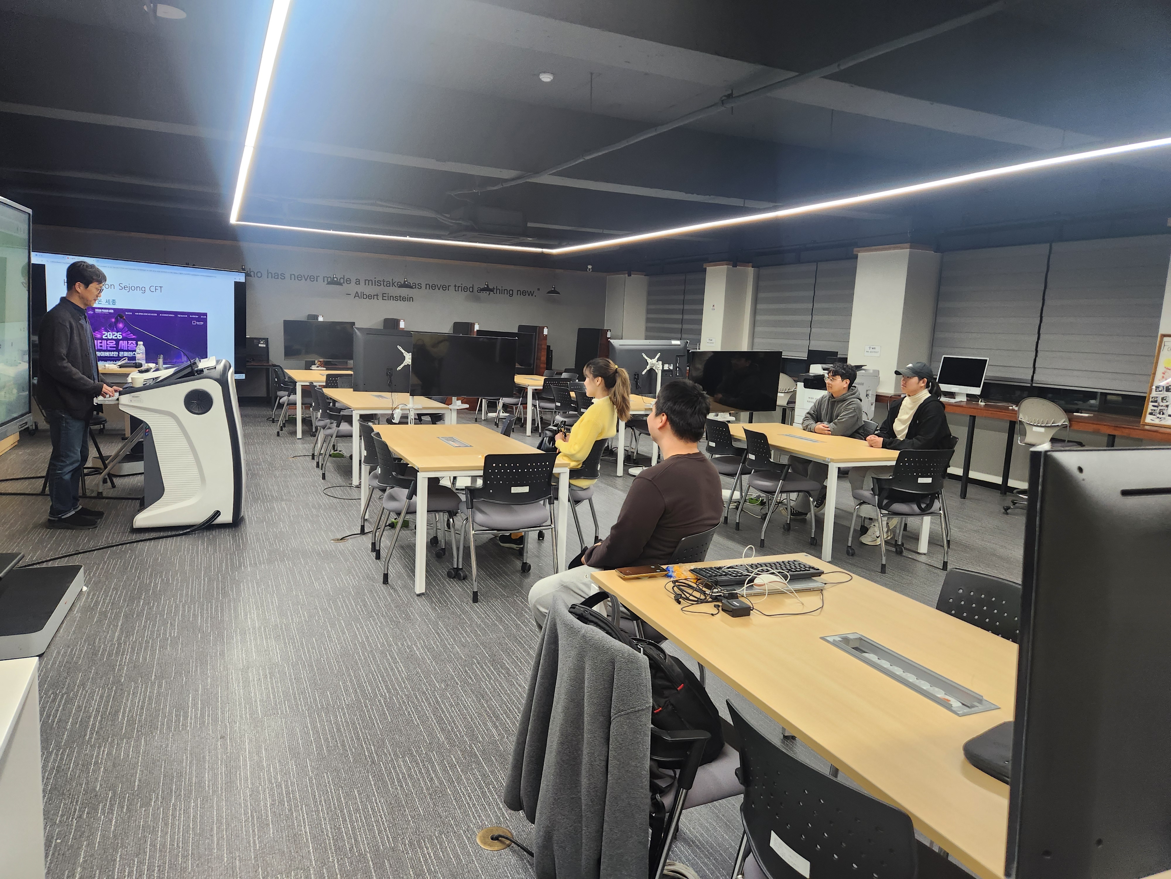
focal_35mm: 23
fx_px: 778
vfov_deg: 58.9
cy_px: 440
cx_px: 586
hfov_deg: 73.9
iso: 200
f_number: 1.8
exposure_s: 1/120
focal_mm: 5.4
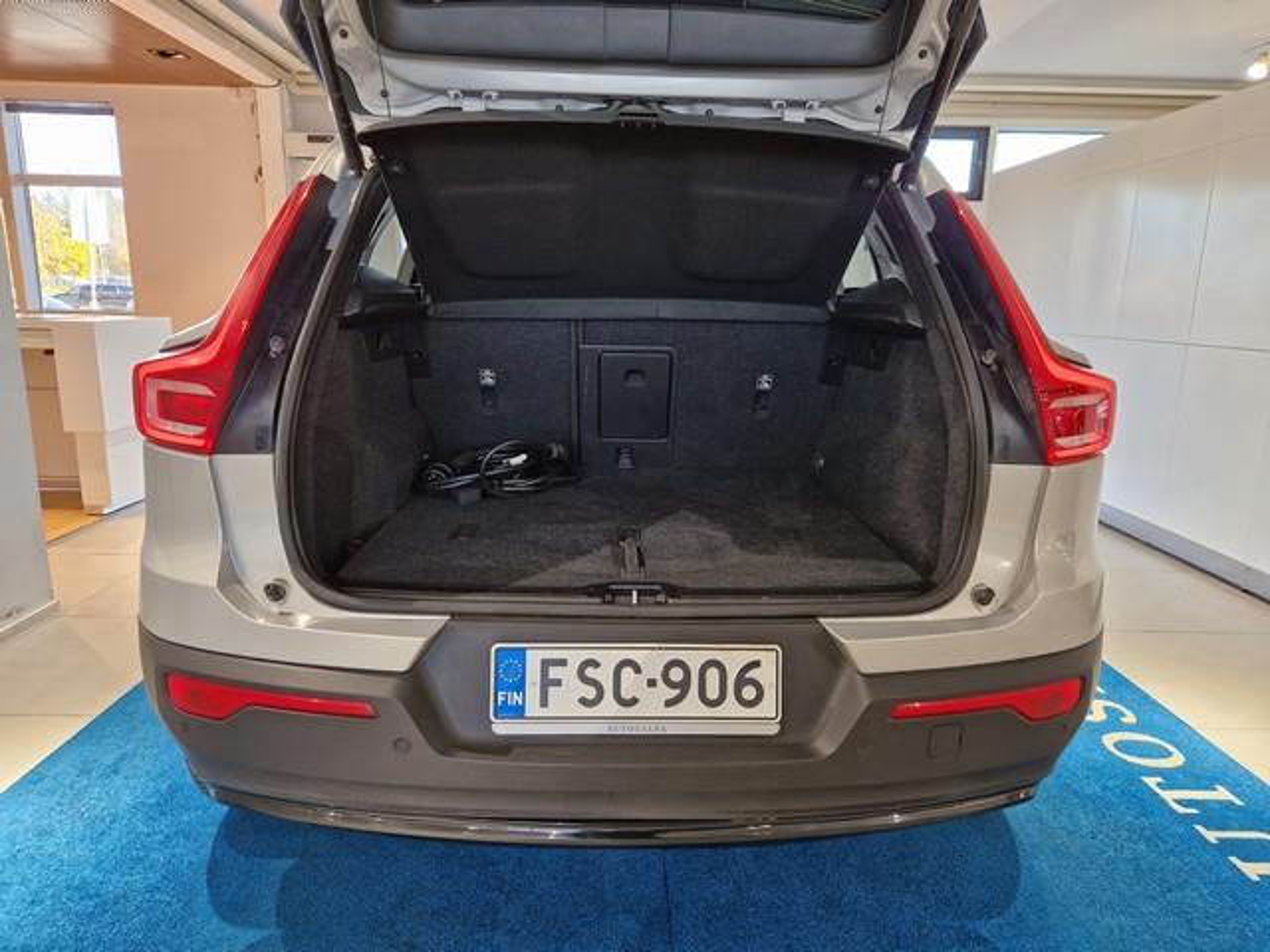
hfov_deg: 73.9
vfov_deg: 58.9
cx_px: 635
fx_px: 844
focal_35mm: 23
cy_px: 476
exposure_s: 1/100
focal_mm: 5.4
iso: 125
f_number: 1.8
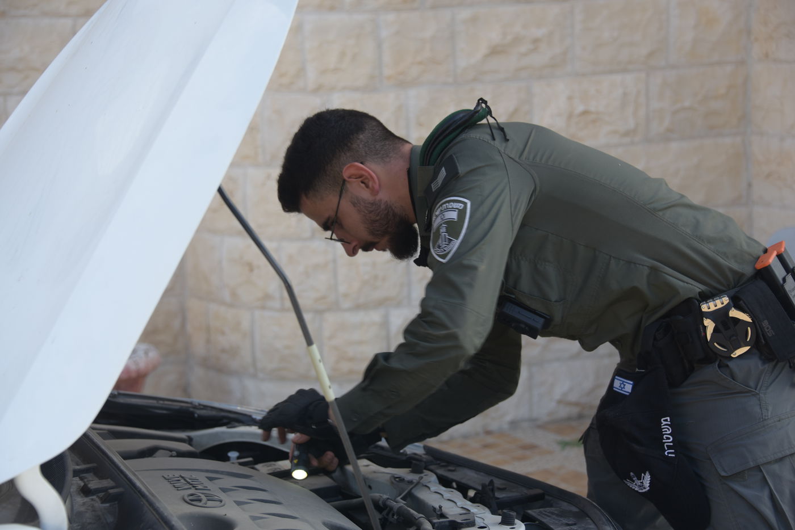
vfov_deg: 17.5
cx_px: 398
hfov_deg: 26.0
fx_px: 1723
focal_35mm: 78
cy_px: 265
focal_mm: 78
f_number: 5
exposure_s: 1/160
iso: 140
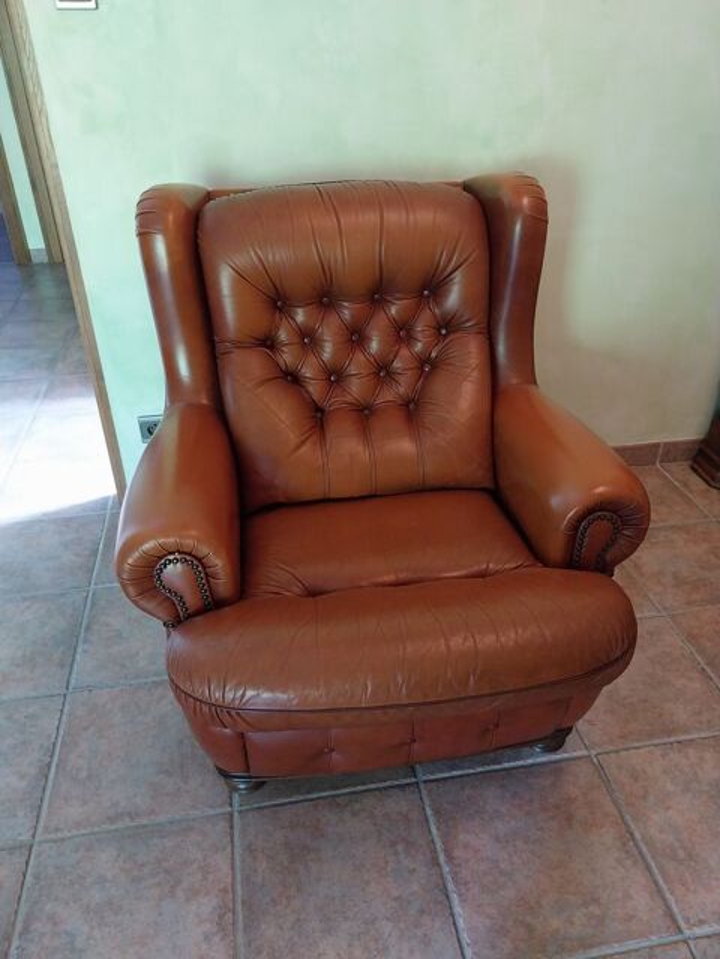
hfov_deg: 53.1
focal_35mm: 26
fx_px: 721
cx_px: 360
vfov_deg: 67.3
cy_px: 480
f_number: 1.8
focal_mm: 4
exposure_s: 1/25
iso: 640
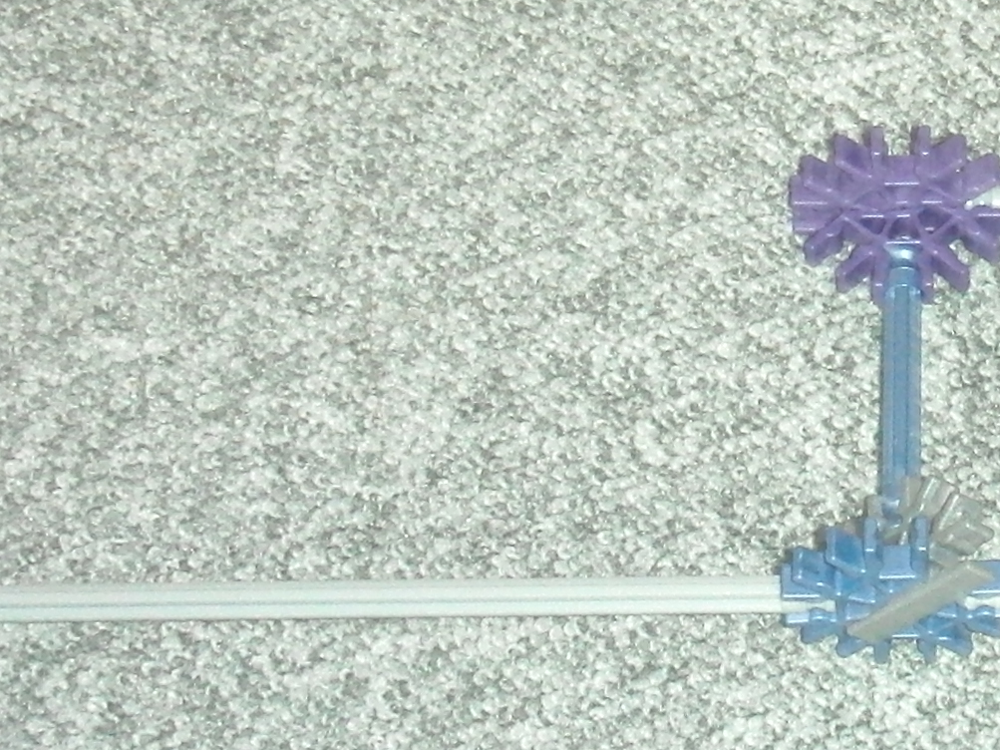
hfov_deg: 14.7
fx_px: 3784
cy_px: 320
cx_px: 1125
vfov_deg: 11.3
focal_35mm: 131
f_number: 3.9
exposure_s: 1/40
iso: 400
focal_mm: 6.66
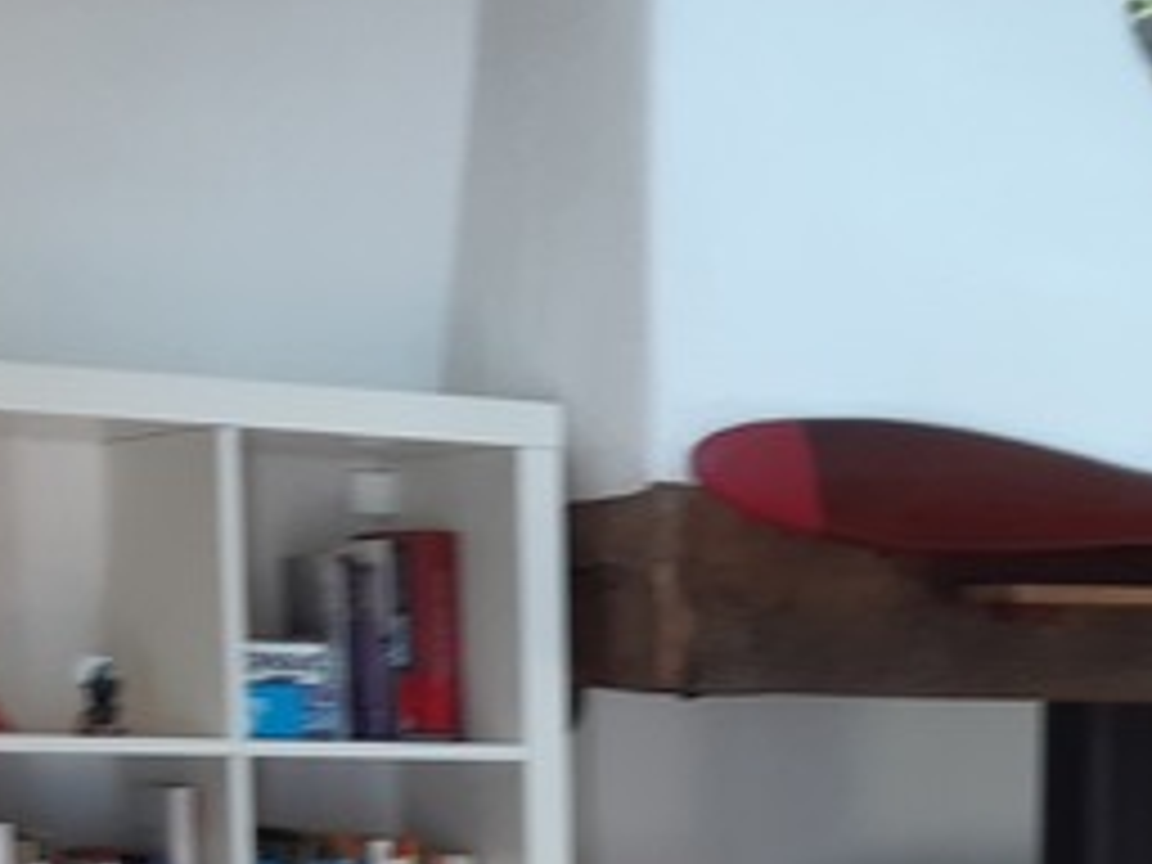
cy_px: 1350
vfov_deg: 13.3
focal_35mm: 104
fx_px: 3461
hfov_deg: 18.6
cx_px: 1048
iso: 50
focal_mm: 3.92
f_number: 1.7
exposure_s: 1/50
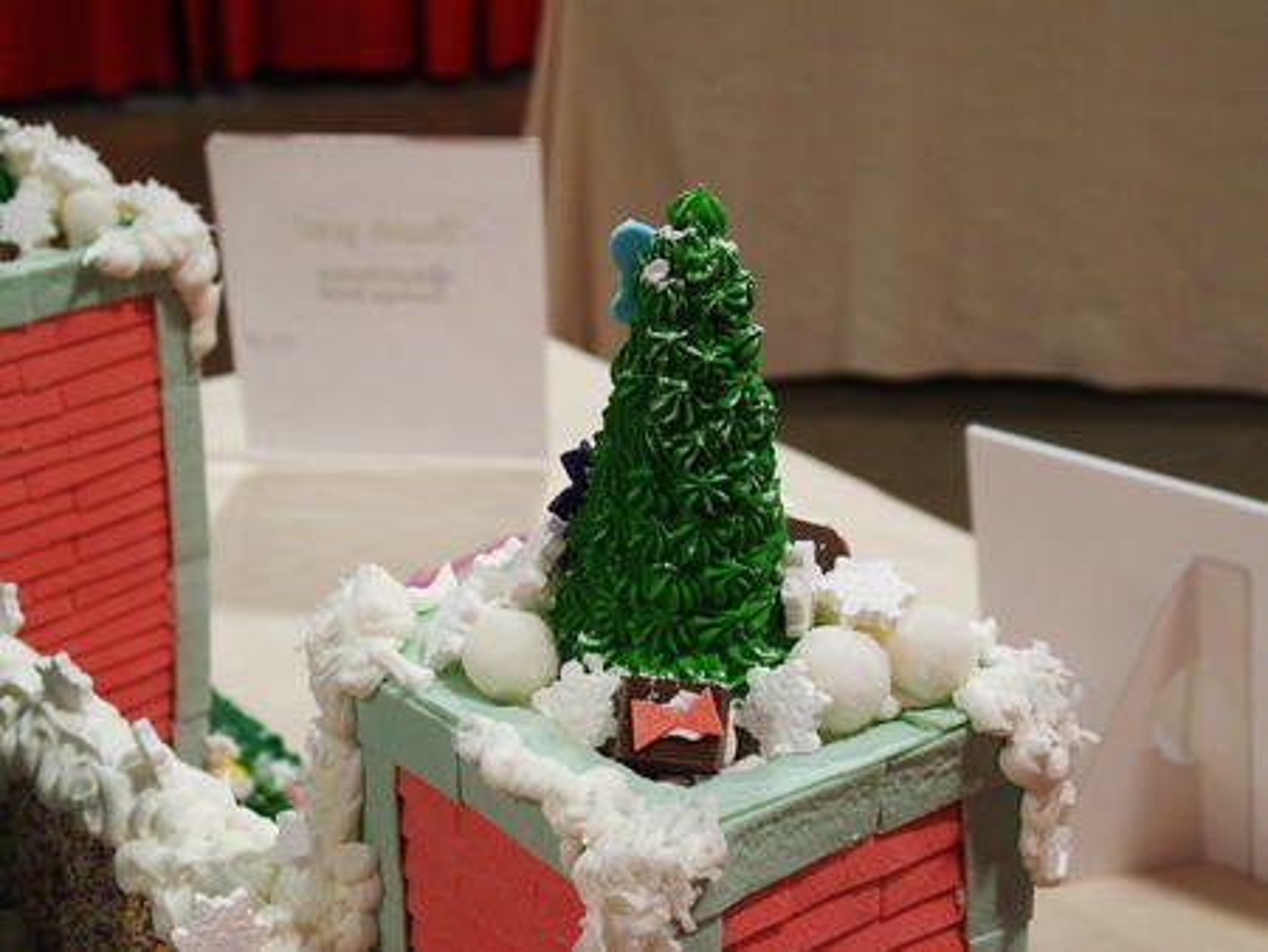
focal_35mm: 62
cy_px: 476
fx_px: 2272
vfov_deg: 23.7
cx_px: 634
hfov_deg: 31.2
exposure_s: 1/60
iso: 400
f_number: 2.8
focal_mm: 13.2
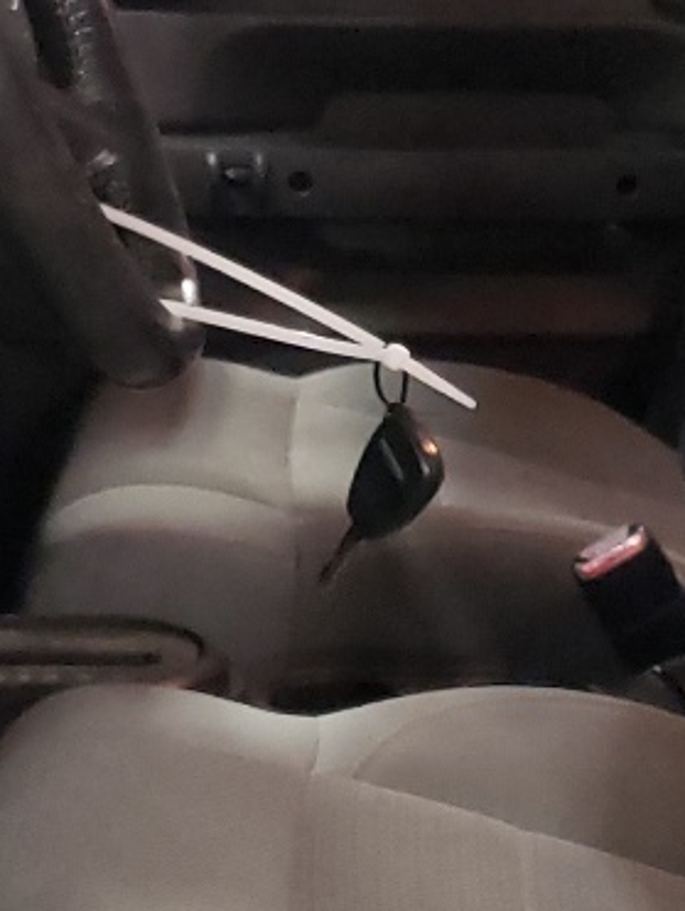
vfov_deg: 17.6
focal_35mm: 112
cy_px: 425
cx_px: 339
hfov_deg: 13.2
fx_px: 2950
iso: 515
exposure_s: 1/24
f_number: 1.5
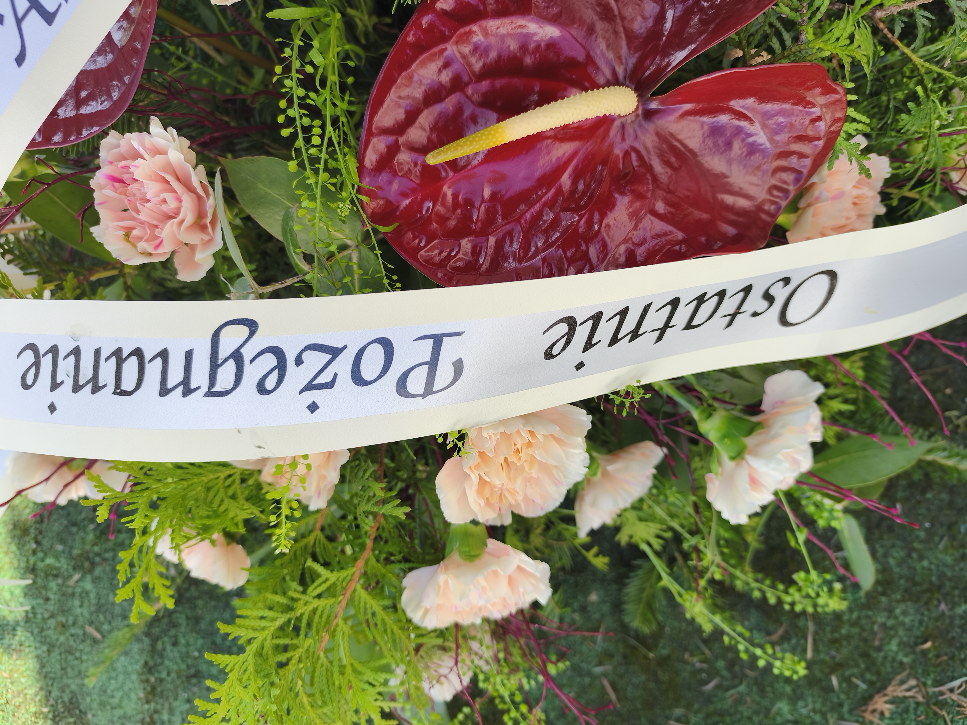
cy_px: 362
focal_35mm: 23
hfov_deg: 73.9
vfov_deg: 58.9
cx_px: 484
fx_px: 643
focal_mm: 6.14
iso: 50
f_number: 1.65
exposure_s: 1/124
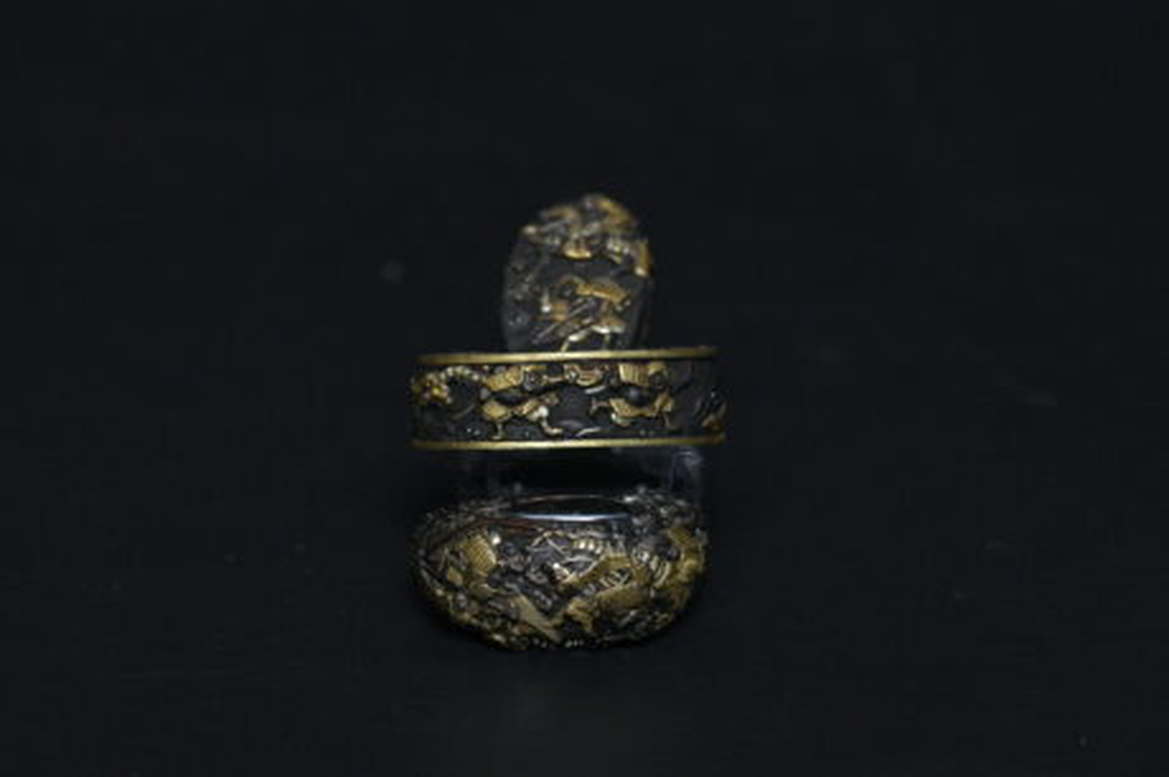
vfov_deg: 13.0
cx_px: 584
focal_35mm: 105
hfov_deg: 19.5
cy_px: 388
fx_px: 3407
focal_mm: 105
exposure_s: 1/125
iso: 4500
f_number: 10
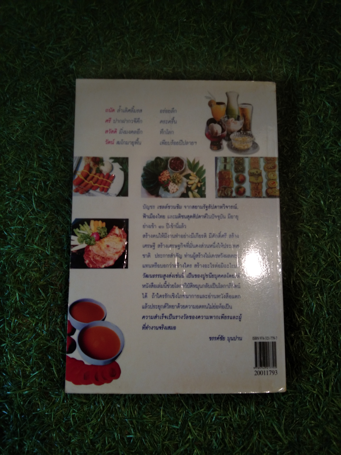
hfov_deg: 46.8
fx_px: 394
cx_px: 170
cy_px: 228
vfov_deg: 60.0
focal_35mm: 30
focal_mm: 3.65
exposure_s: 1/33
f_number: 2.2
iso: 243
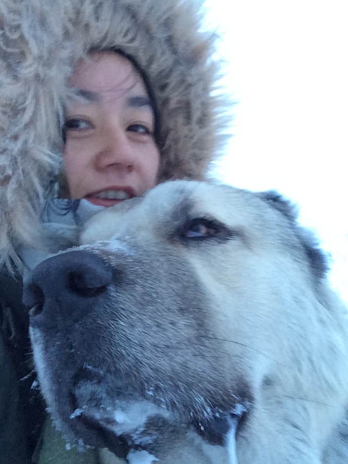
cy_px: 252
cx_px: 147
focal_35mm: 36
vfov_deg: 51.3
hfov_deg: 39.6
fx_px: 482
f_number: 2.4
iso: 200
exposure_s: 1/30
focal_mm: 2.15
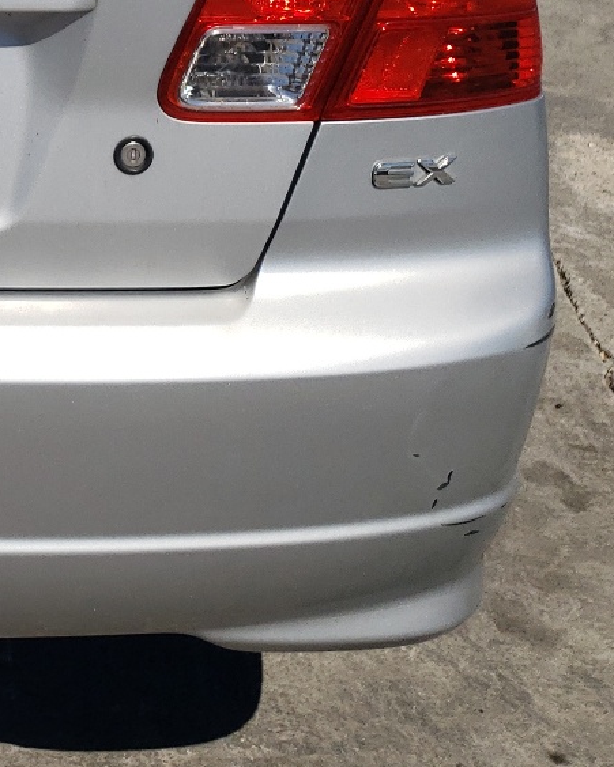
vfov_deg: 25.2
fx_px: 1636
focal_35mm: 72
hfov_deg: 18.9
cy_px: 11
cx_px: -291
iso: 50
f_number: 1.5
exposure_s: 1/10000
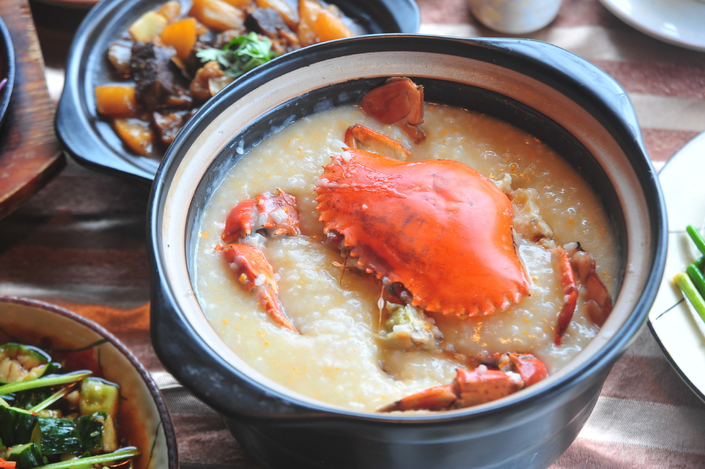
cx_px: 352
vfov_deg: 16.1
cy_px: 234
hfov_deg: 23.9
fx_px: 1664
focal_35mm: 85
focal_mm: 85
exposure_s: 1/50
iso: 400
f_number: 5.6
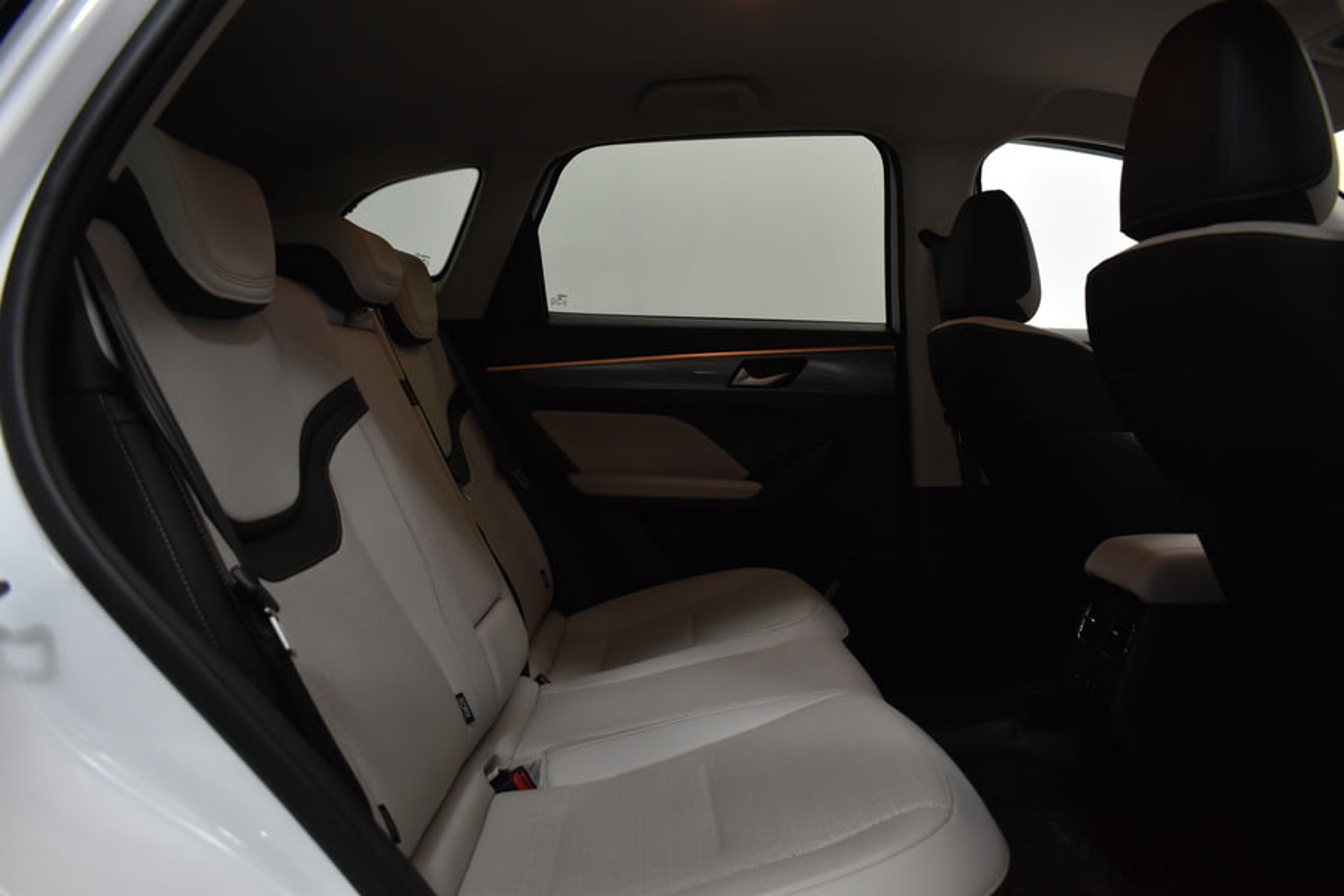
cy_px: 448
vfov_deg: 47.9
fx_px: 1008
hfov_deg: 67.4
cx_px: 672
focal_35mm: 27
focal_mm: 18
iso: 800
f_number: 4.5
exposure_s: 1/50
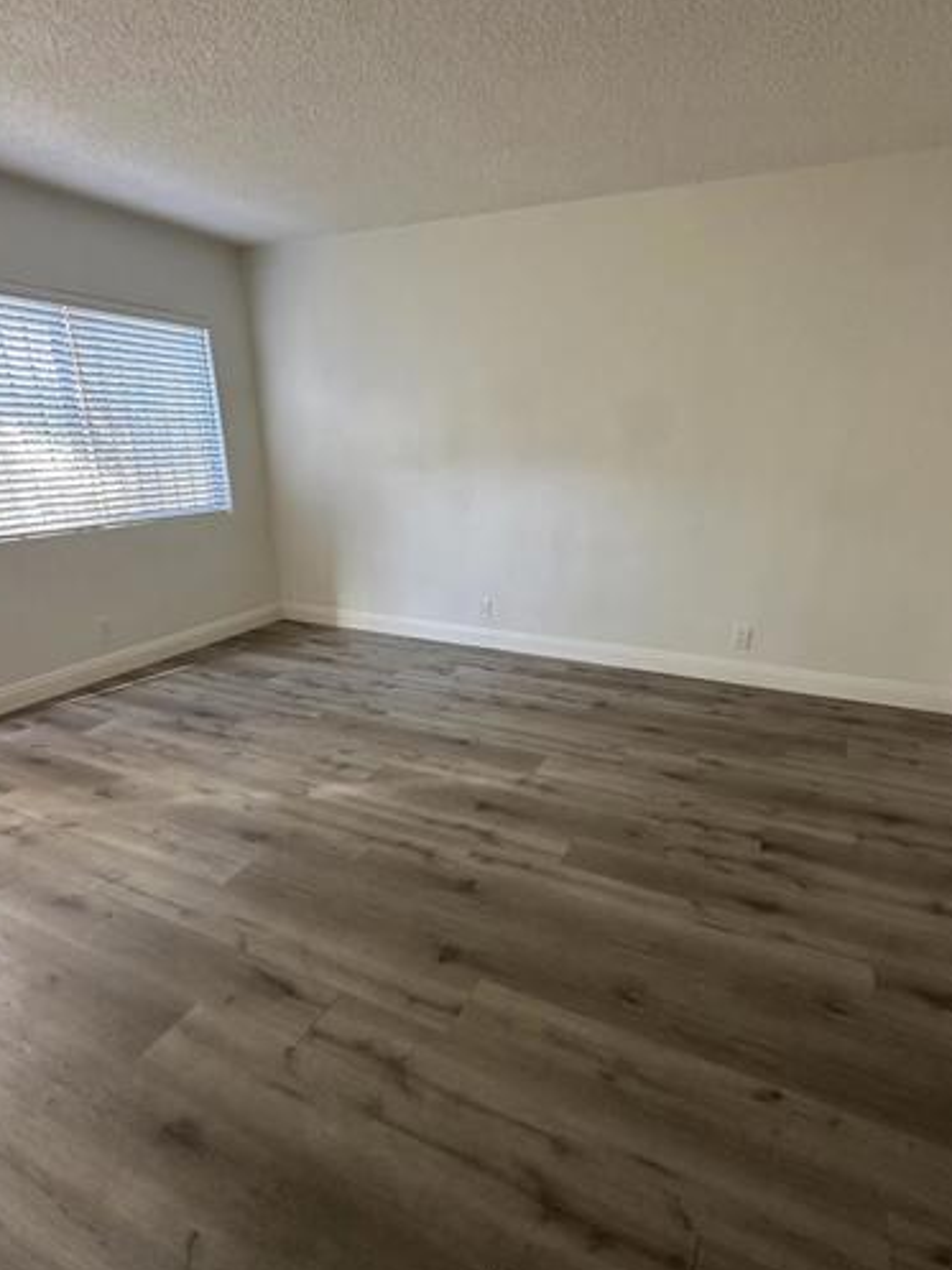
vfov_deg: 87.7
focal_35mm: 18
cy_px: 673
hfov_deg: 71.5
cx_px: 500
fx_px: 661
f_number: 2.2
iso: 320
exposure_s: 1/60
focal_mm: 2.22
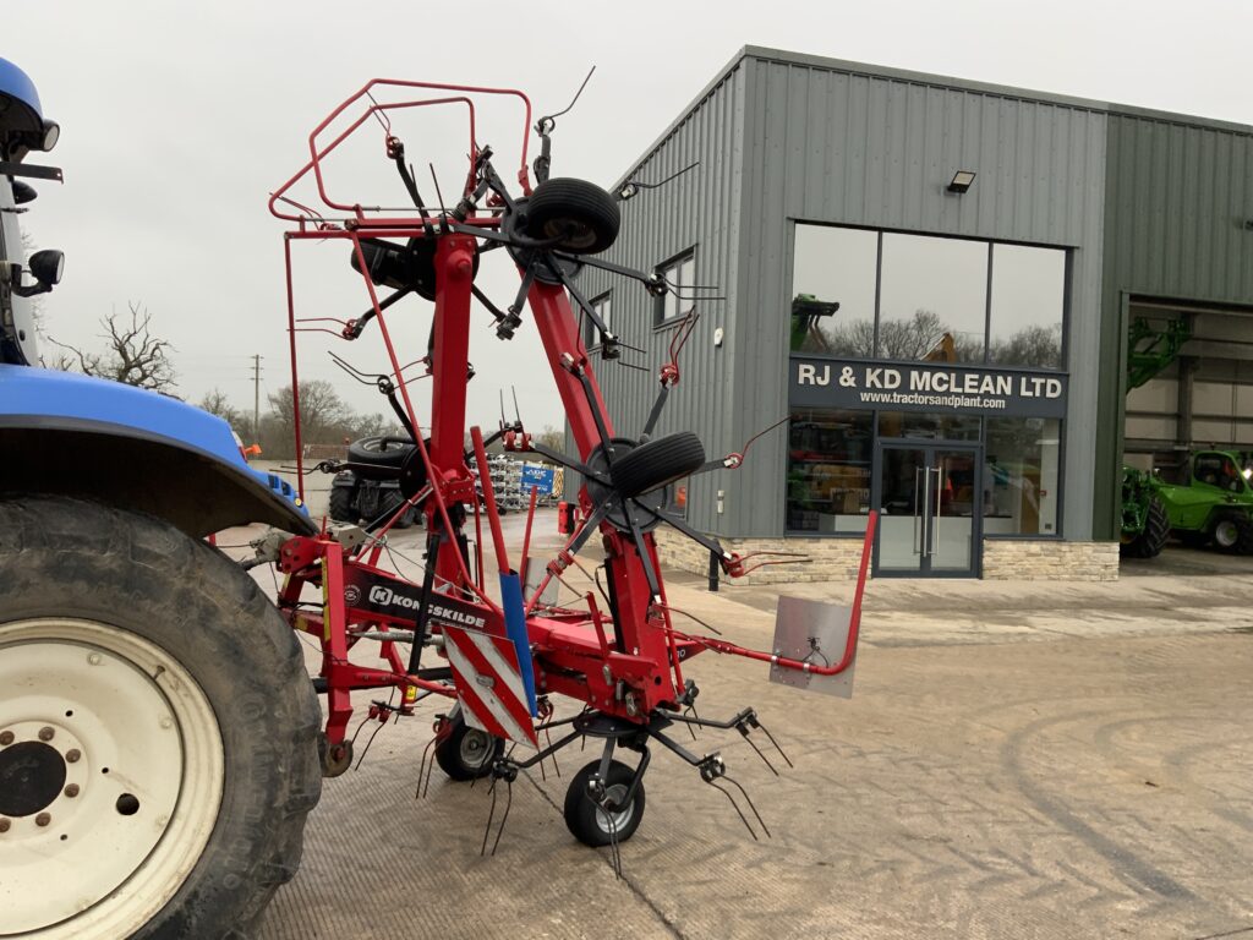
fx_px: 1050
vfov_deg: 48.2
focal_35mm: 29
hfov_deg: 61.7
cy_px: 470
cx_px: 626
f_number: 1.8
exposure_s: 1/122
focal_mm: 3
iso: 25
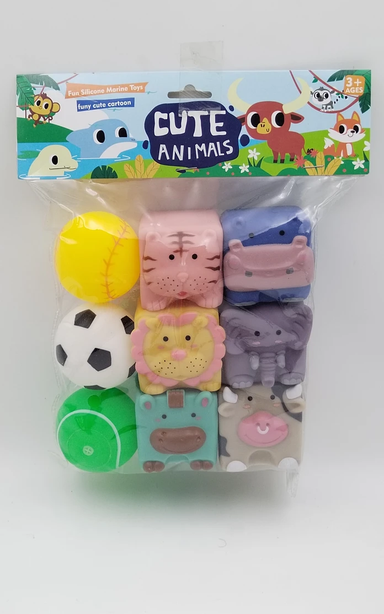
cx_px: 186
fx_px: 921
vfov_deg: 36.9
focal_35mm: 55
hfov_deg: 23.5
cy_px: 306
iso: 242
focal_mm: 4.75
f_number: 1.8
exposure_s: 1/120
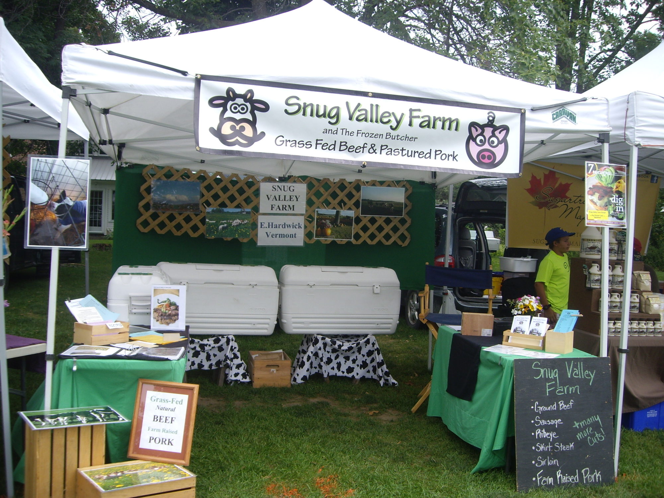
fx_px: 729
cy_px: 249
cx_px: 332
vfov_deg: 37.7
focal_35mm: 38
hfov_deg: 49.0
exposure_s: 1/250
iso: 50
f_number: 2.7
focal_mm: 6.2
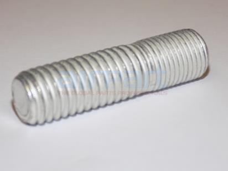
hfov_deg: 14.9
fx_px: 869
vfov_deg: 11.2
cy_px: 86
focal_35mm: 132
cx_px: 114
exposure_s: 1/30
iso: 200
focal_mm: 23.4
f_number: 5
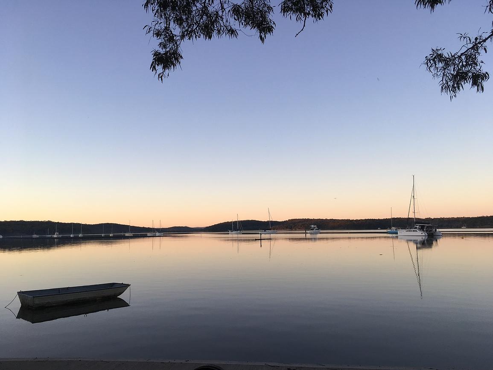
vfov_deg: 48.2
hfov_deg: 61.7
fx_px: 413
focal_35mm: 29
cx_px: 246
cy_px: 185
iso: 25
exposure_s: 1/204
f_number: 2.2
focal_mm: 4.15
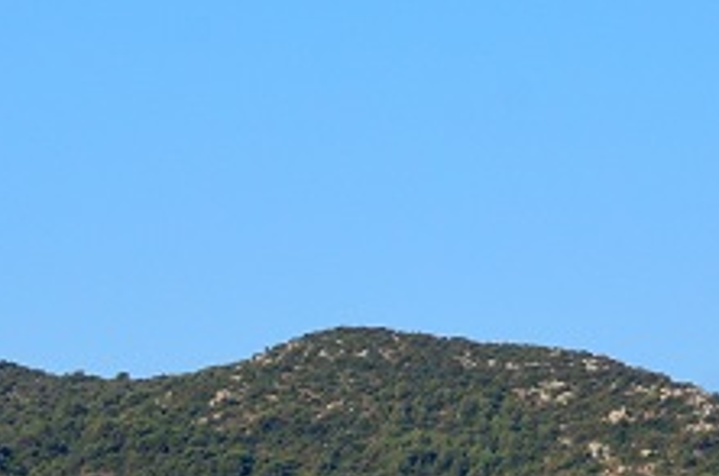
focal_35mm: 213
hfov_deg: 9.7
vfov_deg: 6.3
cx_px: 139
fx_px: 4246
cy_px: 722
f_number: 9
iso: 640
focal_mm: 35
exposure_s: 1/640
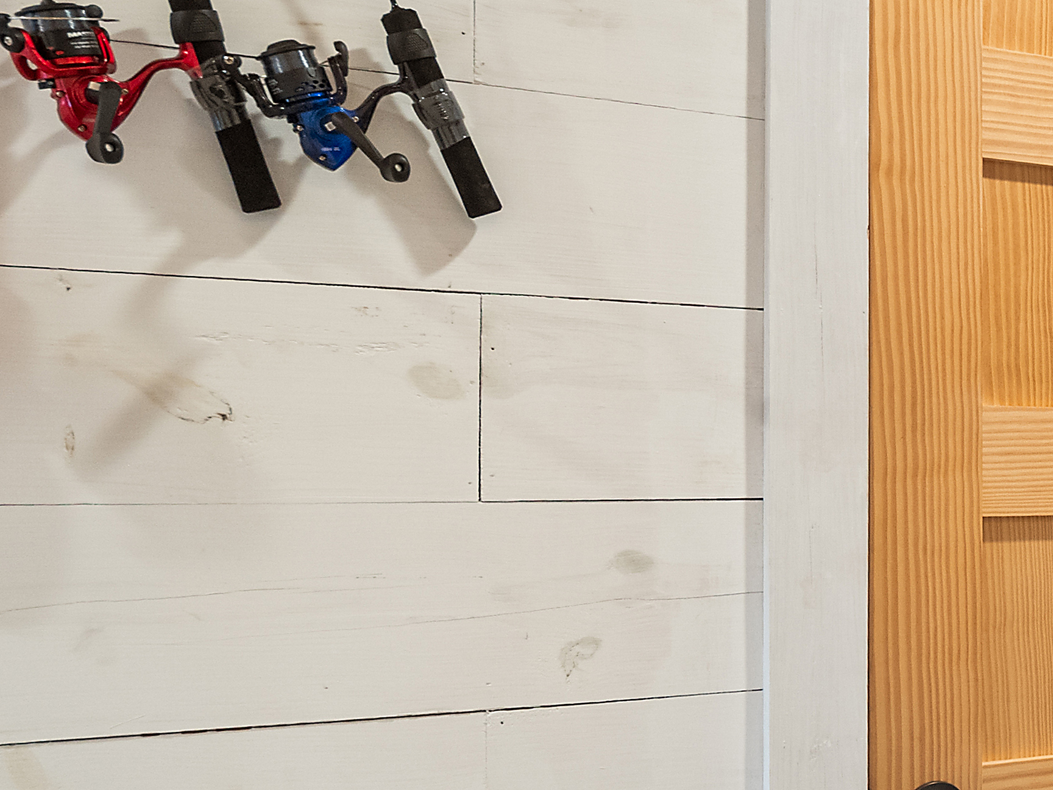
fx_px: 1460
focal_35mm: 48
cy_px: 549
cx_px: 1414
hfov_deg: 30.2
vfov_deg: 30.0
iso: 400
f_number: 5.6
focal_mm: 8
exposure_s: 1/8
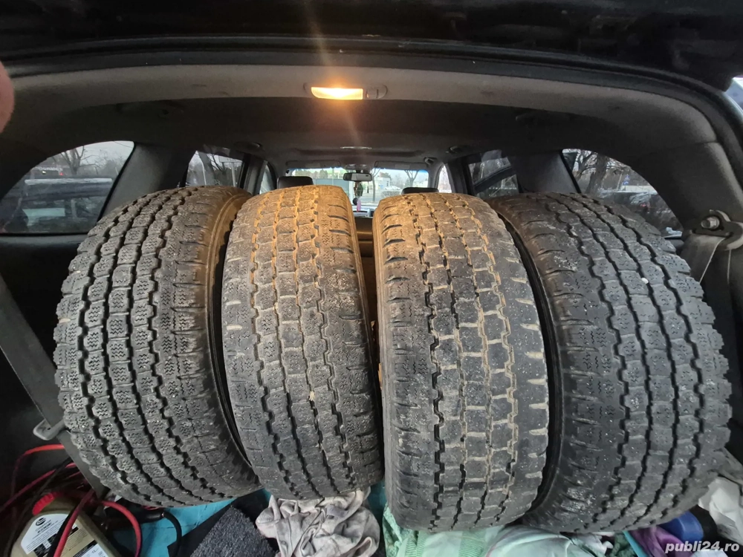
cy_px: 278
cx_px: 372
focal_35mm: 13
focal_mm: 1.74
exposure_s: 1/33
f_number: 2.2
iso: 1600
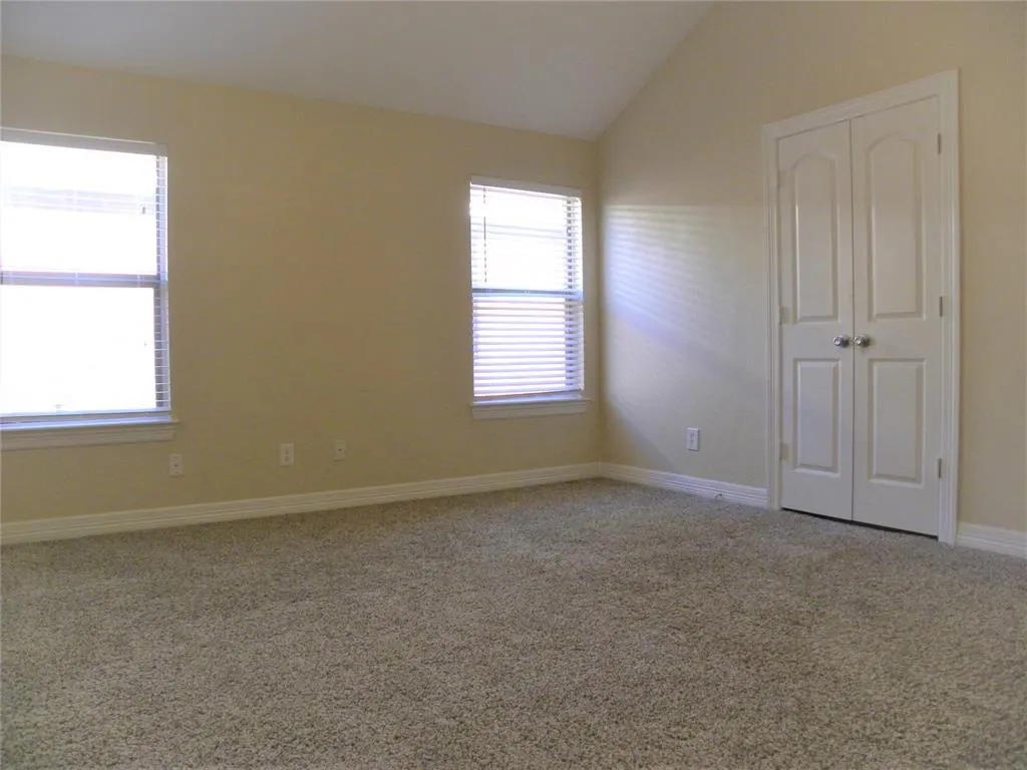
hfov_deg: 67.3
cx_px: 514
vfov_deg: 53.1
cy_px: 385
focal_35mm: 26
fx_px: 771
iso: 210
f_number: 2.8
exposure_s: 1/73
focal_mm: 4.6
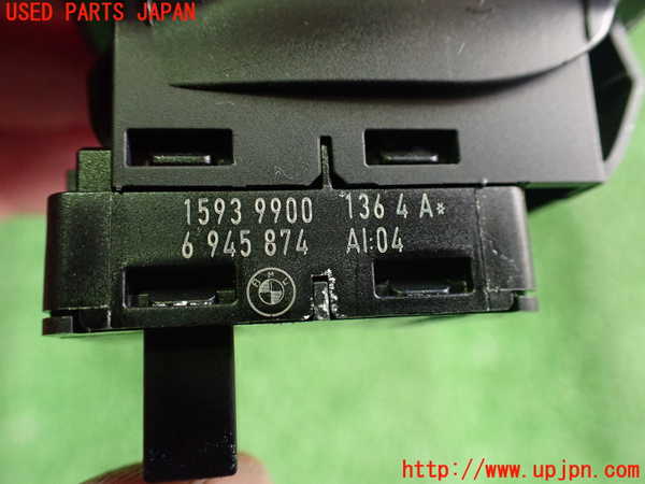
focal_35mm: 30
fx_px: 559
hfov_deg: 60.0
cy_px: 242
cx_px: 322
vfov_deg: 46.8
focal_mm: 5.4
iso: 800
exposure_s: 1/60
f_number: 2.3
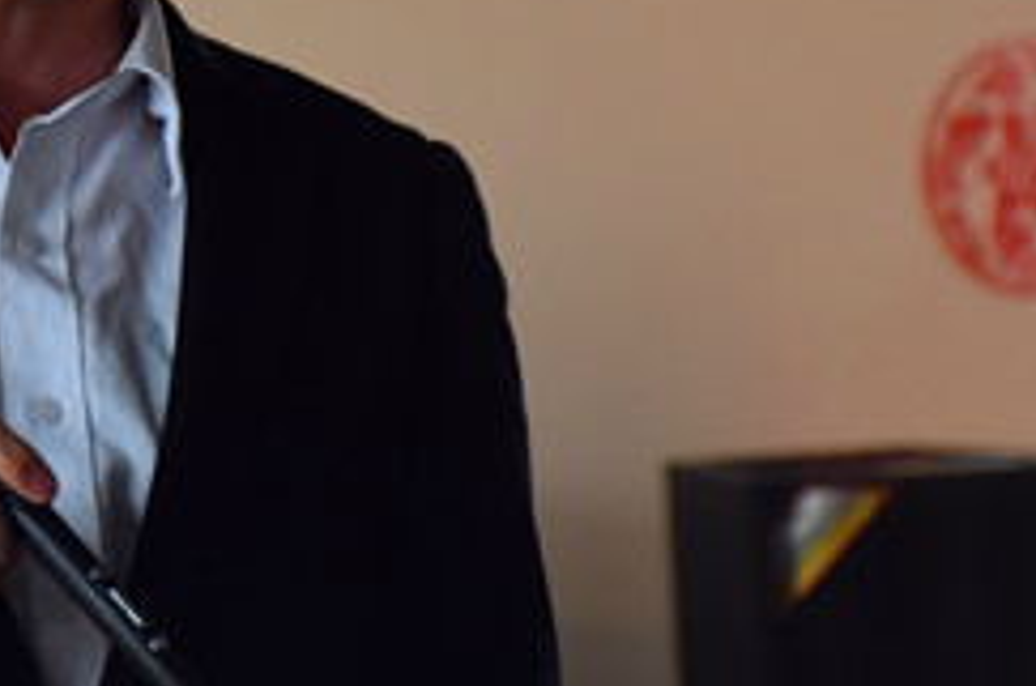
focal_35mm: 336
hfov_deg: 6.1
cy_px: 60
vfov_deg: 4.1
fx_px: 9659
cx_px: -85
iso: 800
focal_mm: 85
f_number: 5.3
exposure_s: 1/30
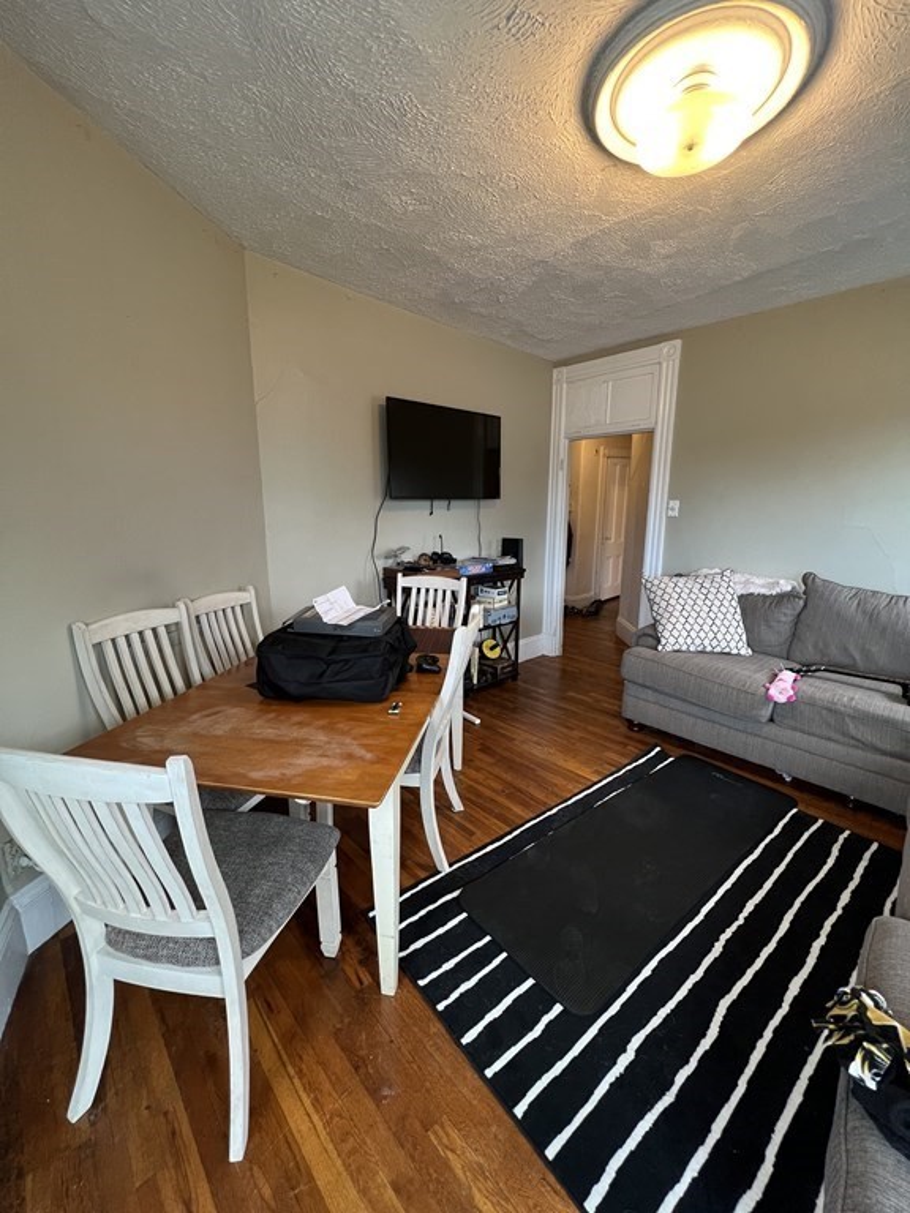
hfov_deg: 89.9
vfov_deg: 106.2
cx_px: 455
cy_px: 606
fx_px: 456
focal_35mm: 13
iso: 250
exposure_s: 1/60
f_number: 1.8
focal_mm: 1.57
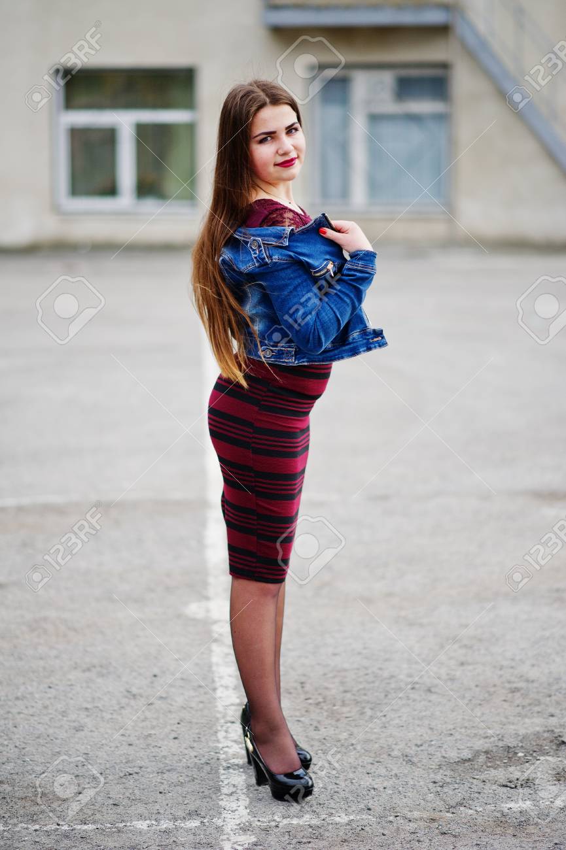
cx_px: 283
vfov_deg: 23.9
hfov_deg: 16.1
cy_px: 425
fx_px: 2007
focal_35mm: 85
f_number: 1.8
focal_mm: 85
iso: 200
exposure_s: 1/4000
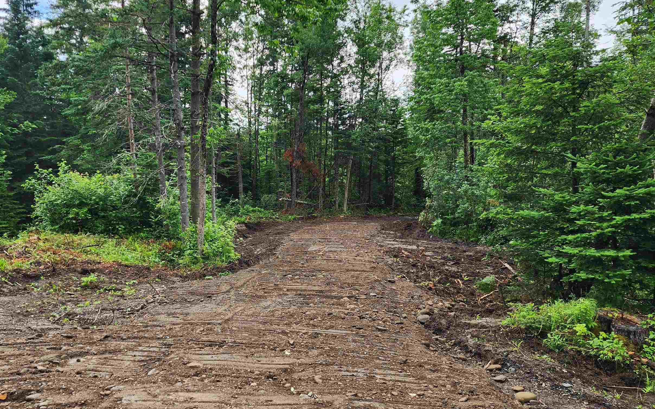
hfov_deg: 60.9
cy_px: 243
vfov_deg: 40.4
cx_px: 278
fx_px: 553
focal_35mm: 31
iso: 16
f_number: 1.8
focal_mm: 6.4
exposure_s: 1/180
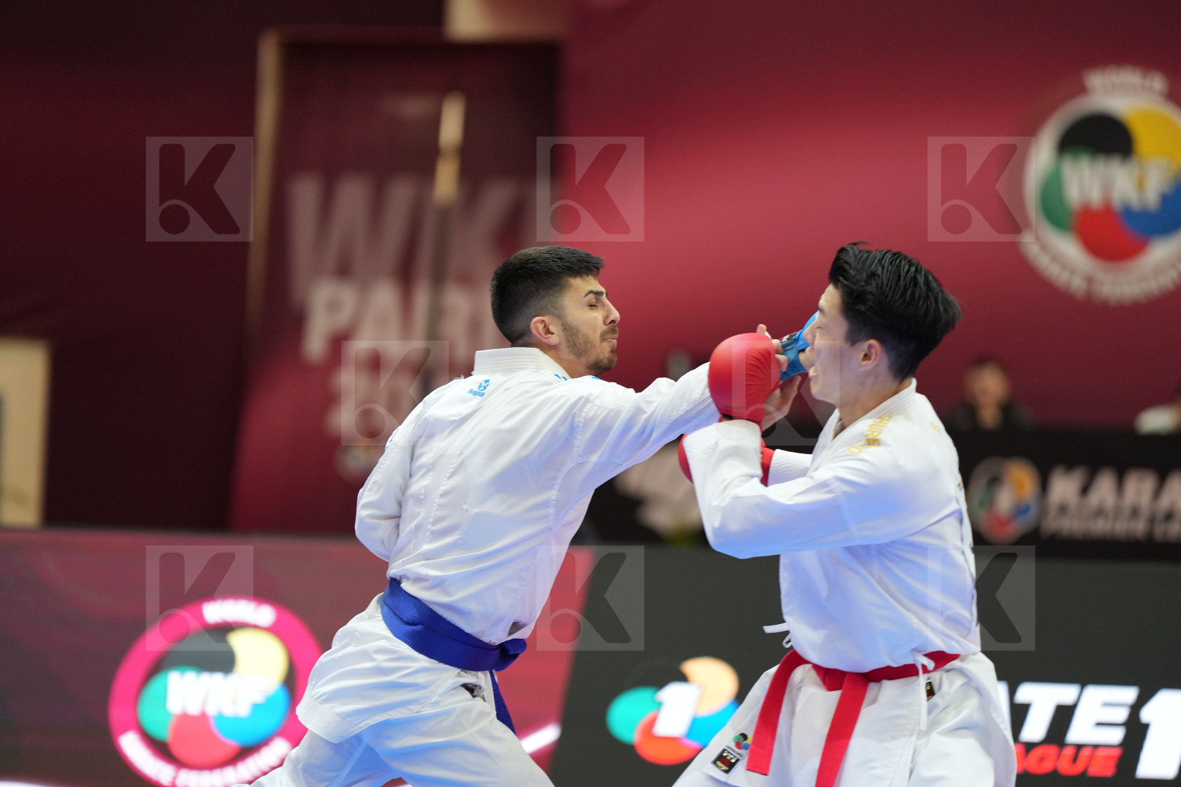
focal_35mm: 200
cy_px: 394
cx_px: 590
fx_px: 6560
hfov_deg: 10.3
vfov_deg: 6.9
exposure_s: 1/1000
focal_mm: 200
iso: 2000
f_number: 2.8
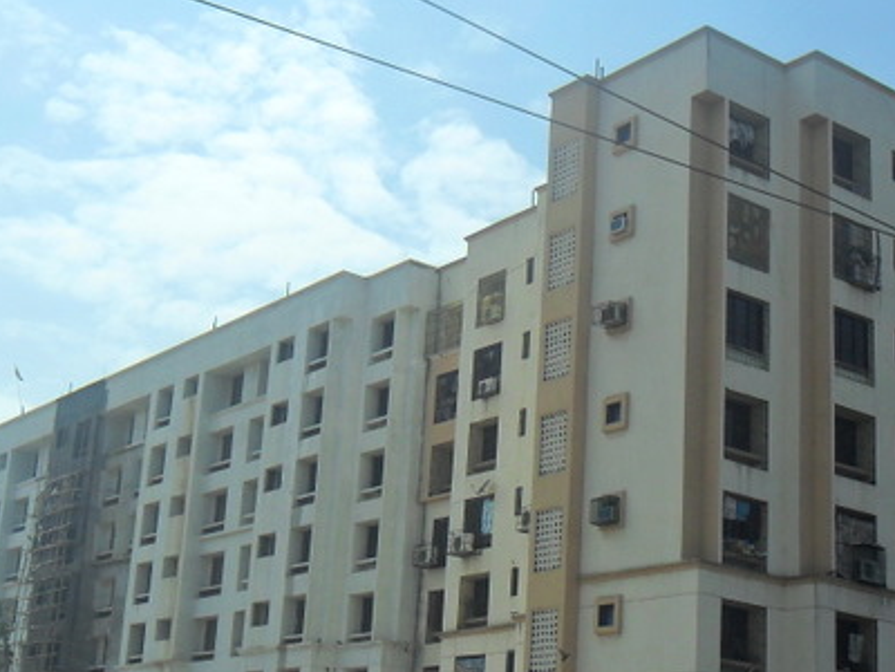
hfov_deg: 30.3
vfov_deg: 22.9
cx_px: 486
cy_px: 381
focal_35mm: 64
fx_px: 1655
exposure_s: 1/250
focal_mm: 5.7
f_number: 9.4
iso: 100
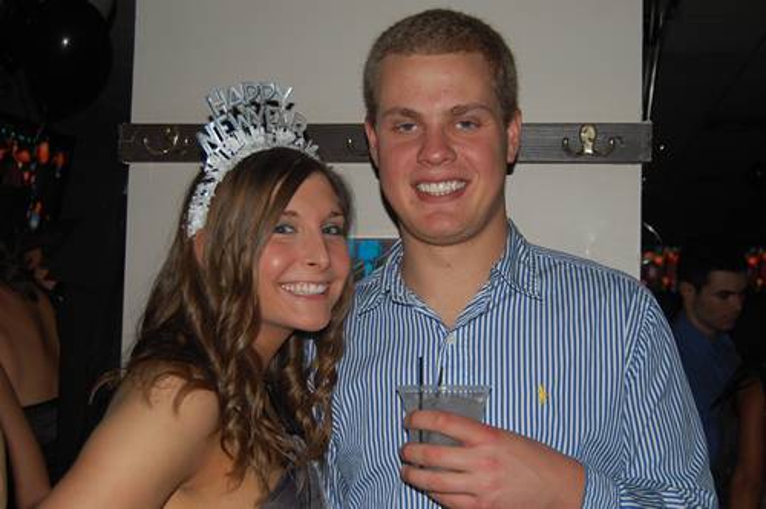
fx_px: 988
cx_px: 383
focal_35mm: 46
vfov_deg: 28.9
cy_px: 254
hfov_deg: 42.4
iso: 400
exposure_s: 1/60
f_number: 4.5
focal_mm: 31
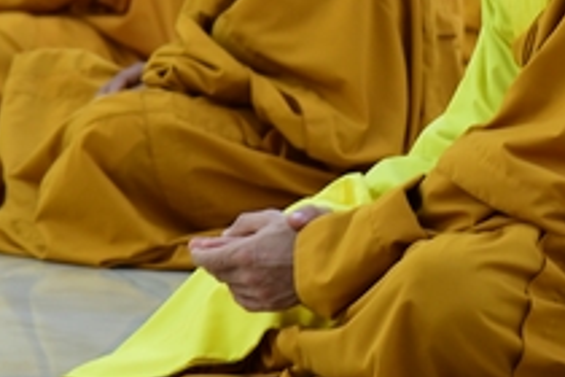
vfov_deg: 3.7
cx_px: 479
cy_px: -46
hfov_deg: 5.5
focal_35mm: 371
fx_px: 5822
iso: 1600
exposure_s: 1/40
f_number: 4.5
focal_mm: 120
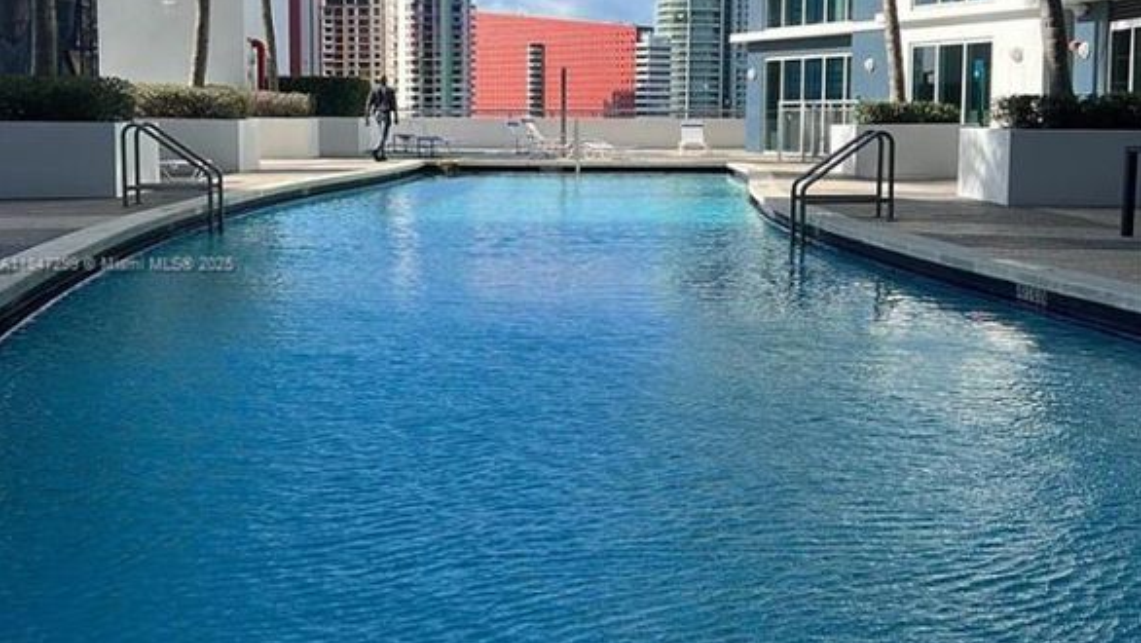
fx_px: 968
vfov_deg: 36.6
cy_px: 266
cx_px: 574
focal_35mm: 32
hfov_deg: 61.0
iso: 50
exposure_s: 1/3356
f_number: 1.5
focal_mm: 5.7
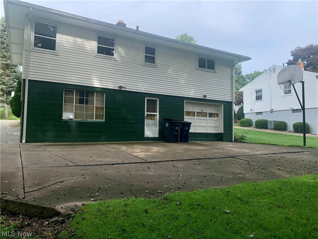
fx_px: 239
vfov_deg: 53.1
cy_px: 120
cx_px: 159
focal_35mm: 26
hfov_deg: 67.3
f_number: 1.8
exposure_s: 1/1205
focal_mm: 4.25
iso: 25
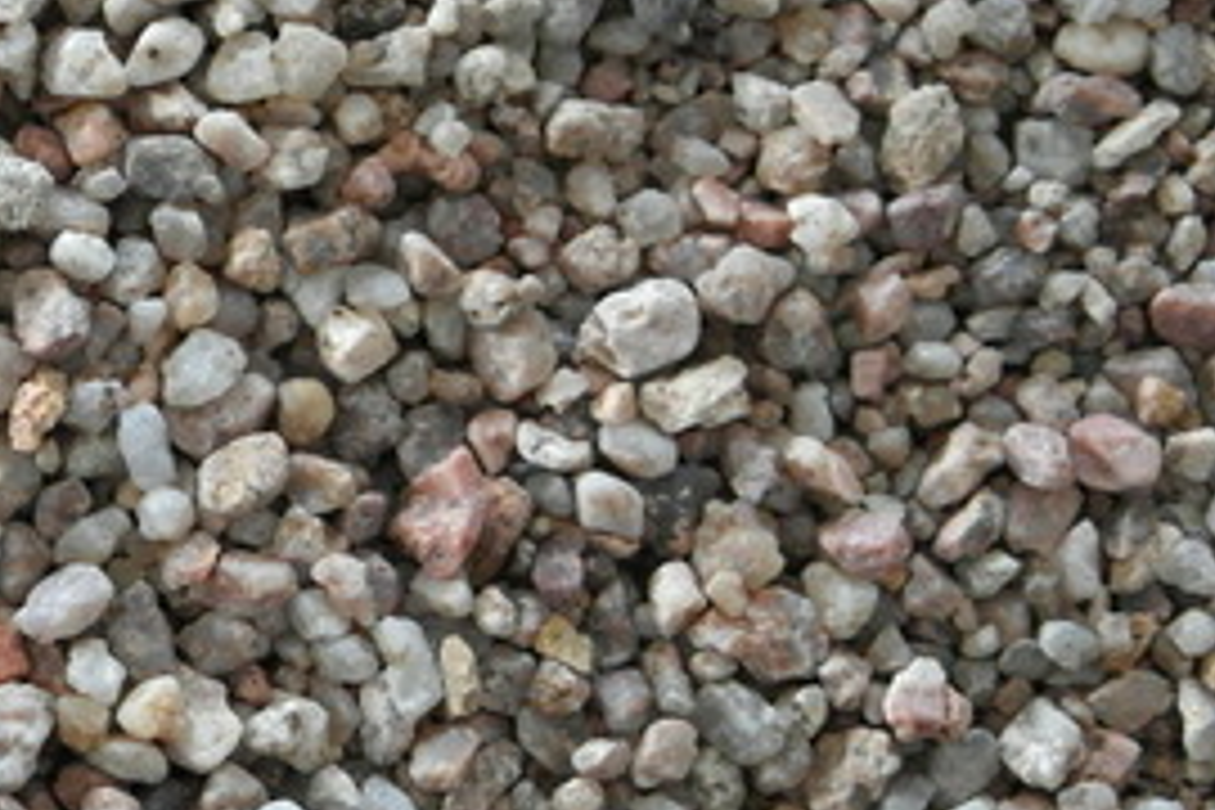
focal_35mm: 196
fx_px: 6614
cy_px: 551
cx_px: -778
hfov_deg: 10.1
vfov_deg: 7.0
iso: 800
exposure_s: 1/30
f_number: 4.5
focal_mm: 35
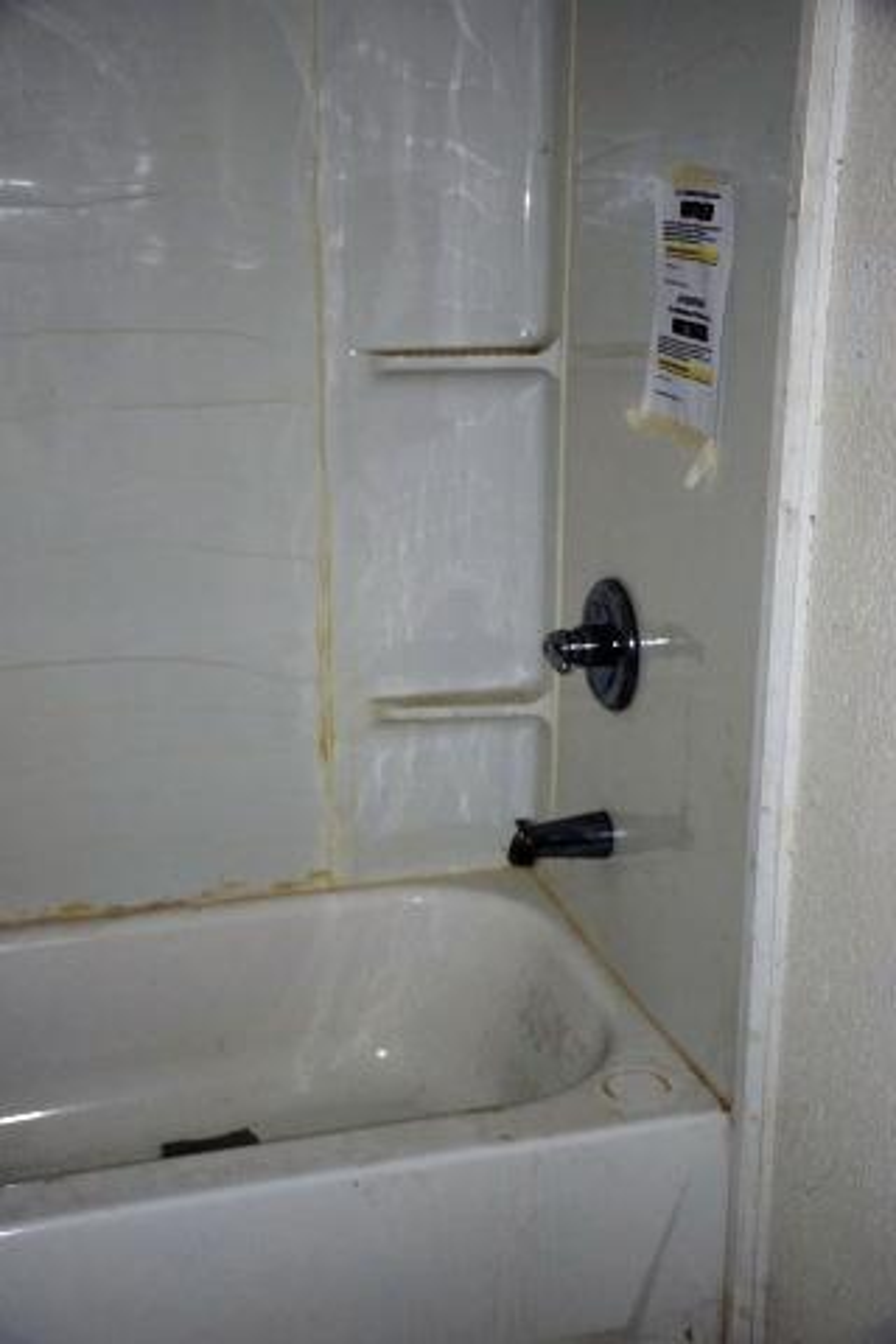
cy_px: 672
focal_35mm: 45
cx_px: 448
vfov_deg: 43.6
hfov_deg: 29.9
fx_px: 1680
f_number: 4
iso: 1600
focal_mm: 30
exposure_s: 1/60
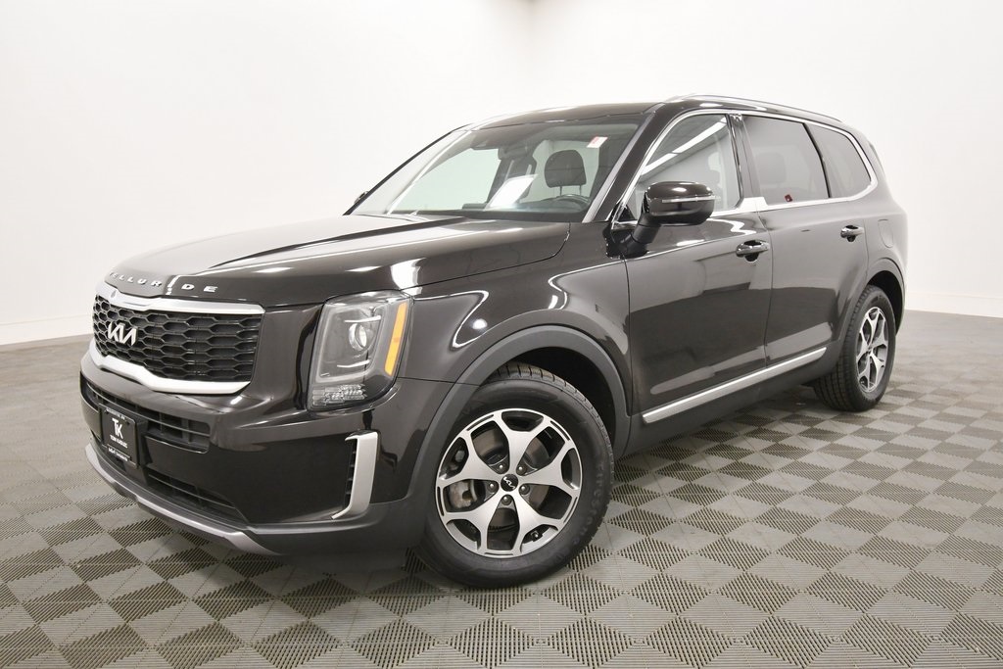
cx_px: 502
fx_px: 780
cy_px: 334
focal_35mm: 28
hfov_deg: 65.5
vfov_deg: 46.4
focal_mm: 19
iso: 1400
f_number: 5.6
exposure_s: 1/125
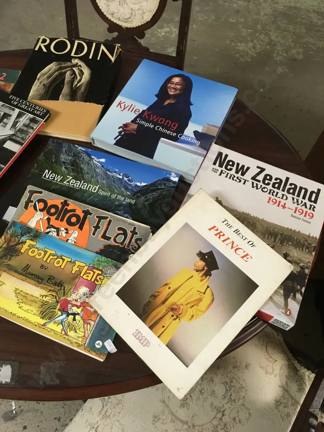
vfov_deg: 61.7
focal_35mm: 29
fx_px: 362
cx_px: 162
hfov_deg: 48.2
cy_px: 216
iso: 125
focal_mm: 4.15
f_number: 2.2
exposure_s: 1/33
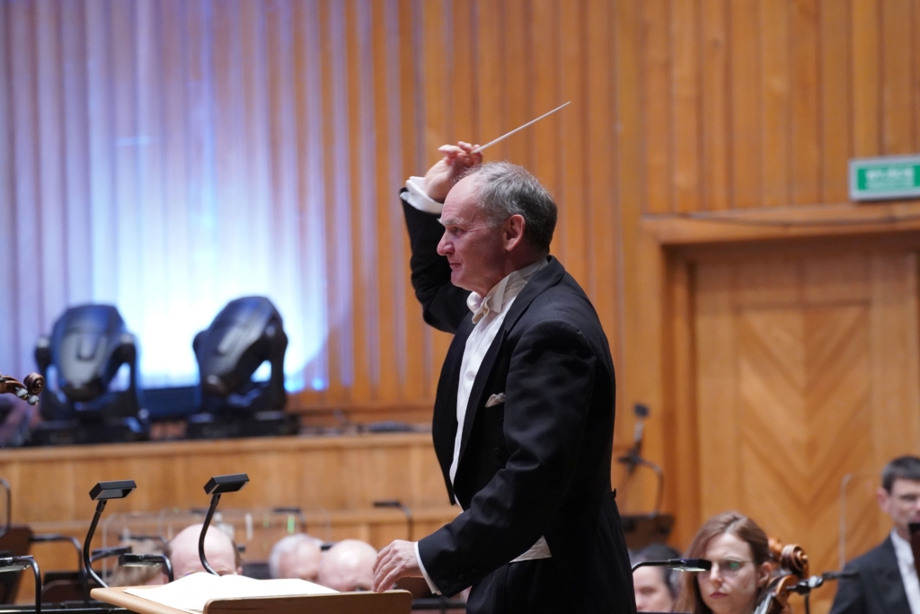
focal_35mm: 221
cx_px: 460
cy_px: 307
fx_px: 5648
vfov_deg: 6.2
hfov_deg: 9.3
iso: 8000
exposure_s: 1/100
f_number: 6.3
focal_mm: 221
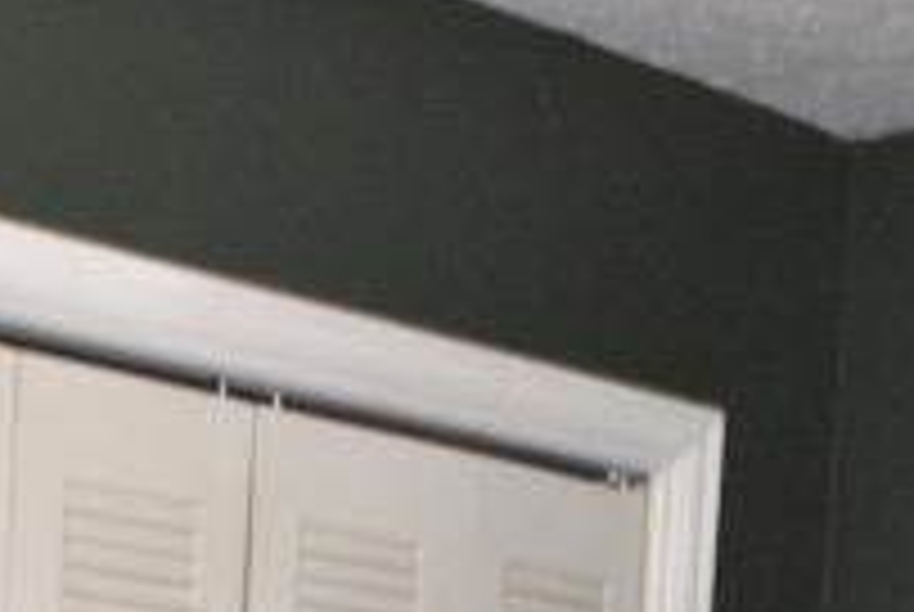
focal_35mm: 111
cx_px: 126
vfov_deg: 10.7
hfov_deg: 18.2
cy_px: 1422
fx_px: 2822
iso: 400
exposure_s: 1/15
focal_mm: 10
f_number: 4
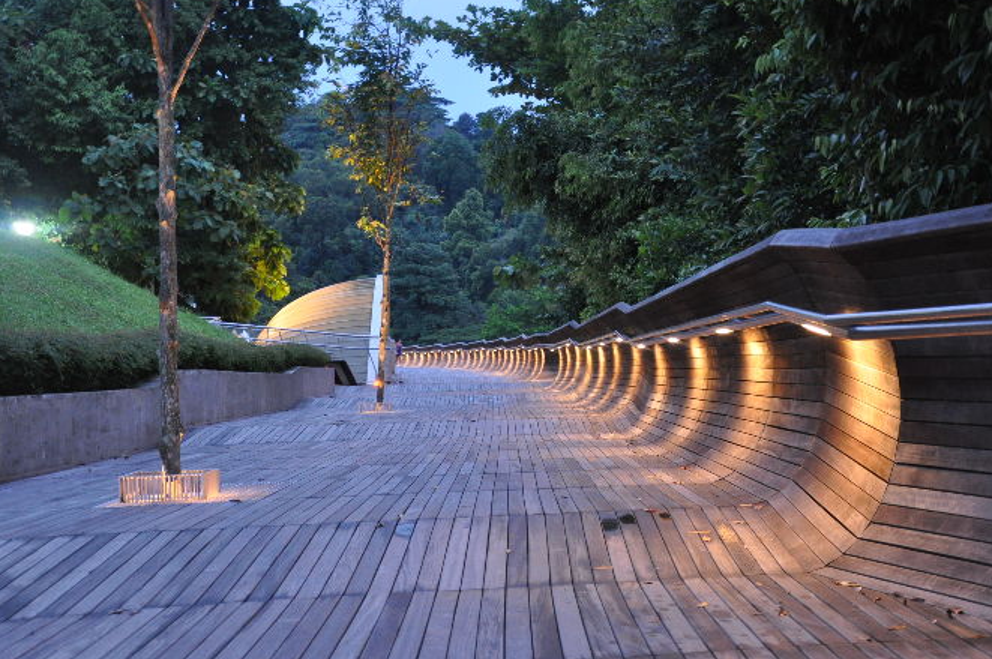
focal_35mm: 67
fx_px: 1844
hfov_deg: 30.1
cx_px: 518
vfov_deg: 20.3
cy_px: 309
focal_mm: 40
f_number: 4.5
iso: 1600
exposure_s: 1/8
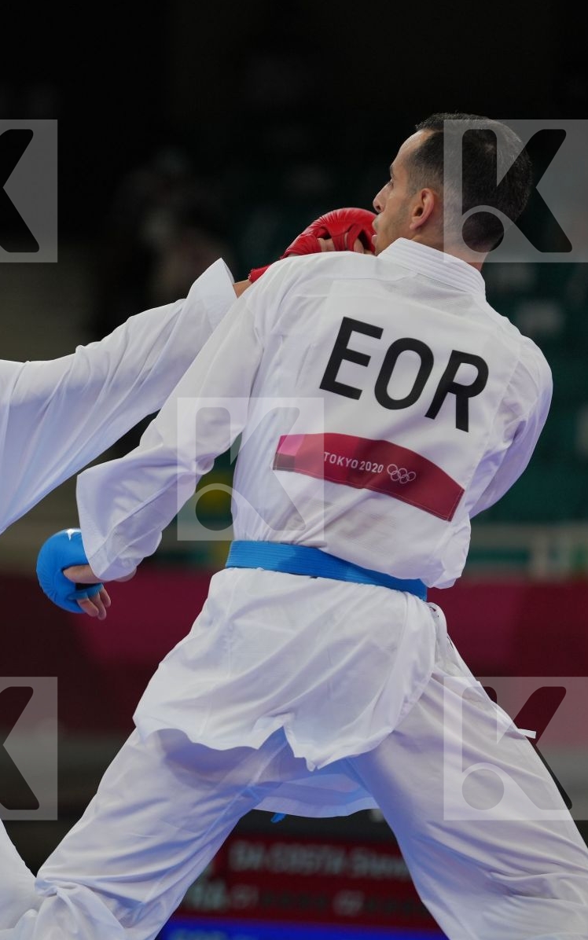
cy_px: 469
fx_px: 7663
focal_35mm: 299
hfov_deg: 4.4
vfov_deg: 7.0
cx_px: -16
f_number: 2.8
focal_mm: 195
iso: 500
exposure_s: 1/1000
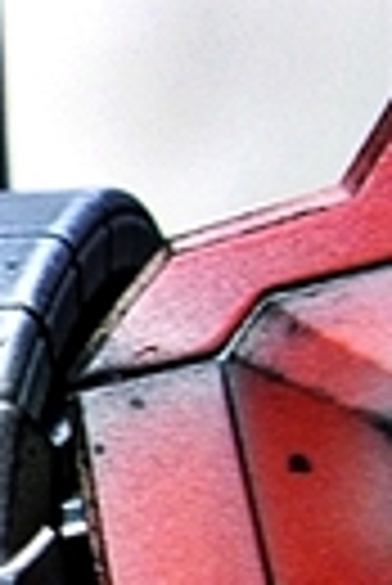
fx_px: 1564
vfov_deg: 20.8
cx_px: -401
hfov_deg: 12.5
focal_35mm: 96
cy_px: 522
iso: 200
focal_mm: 5.3
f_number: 3.4
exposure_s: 1/13
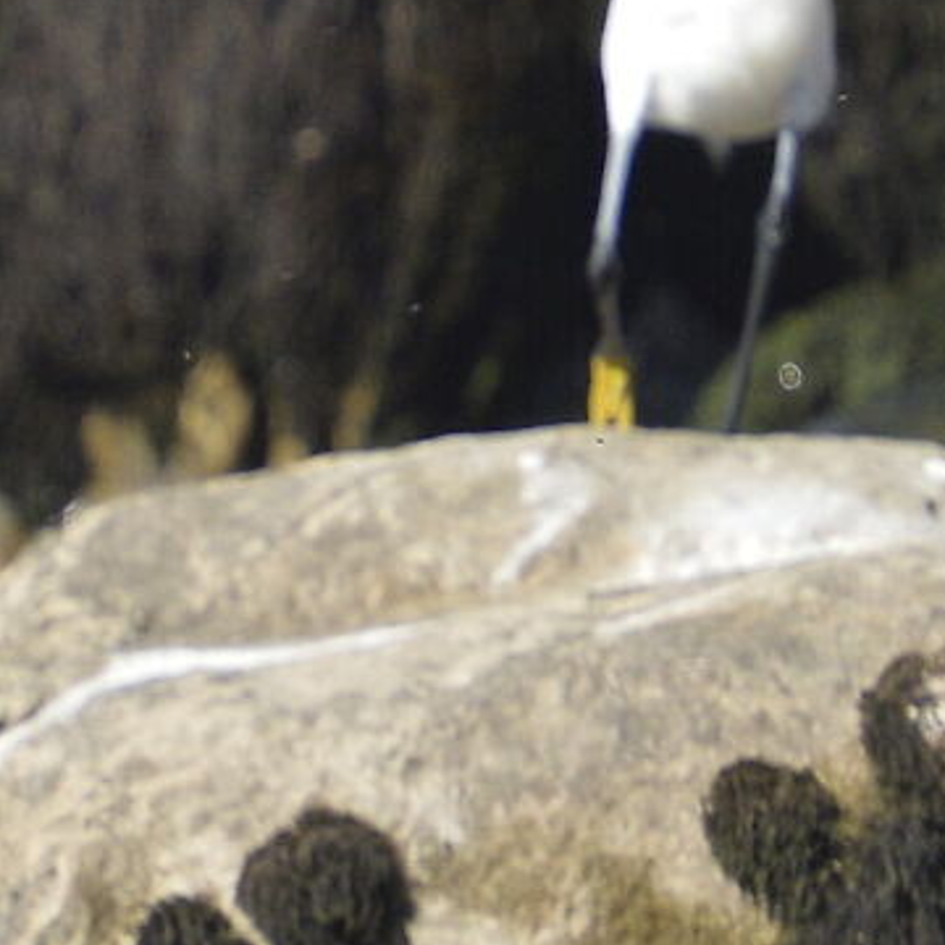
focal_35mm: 4532
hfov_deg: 0.4
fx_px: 139975
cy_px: 104
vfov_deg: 0.4
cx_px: 417
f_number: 6.3
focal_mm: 800
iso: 1000
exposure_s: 1/5000
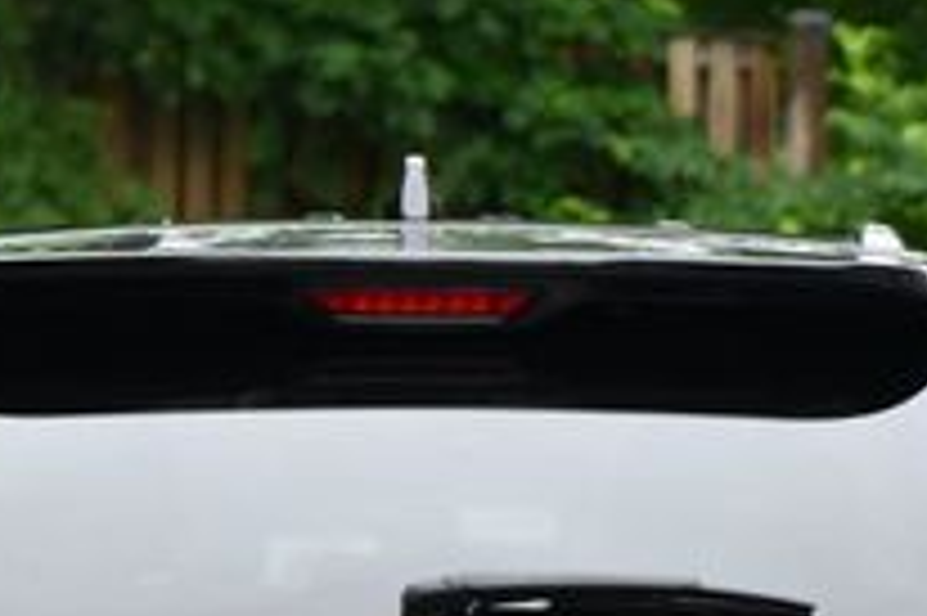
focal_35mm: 488
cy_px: 931
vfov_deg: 2.8
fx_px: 12556
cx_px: 364
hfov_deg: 4.2
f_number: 4.8
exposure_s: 1/250
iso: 400
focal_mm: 105
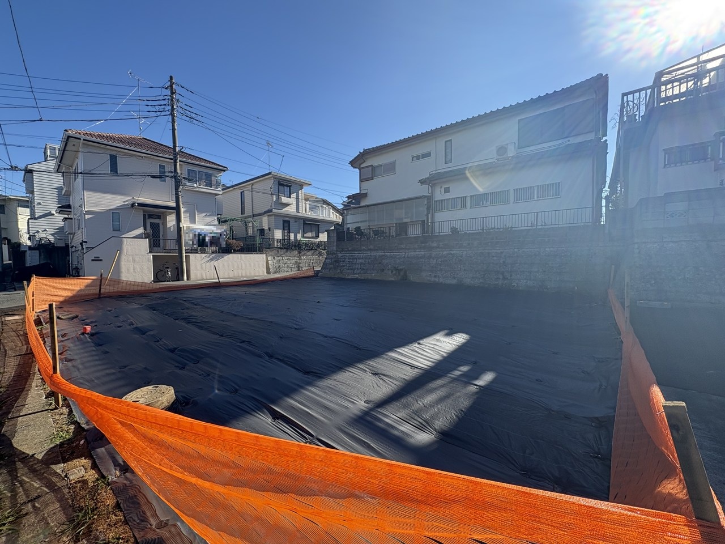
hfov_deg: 102.1
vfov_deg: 85.7
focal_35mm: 14
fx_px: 293
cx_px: 362
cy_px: 272
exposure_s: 1/713
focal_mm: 2.22
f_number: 2.2
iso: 64
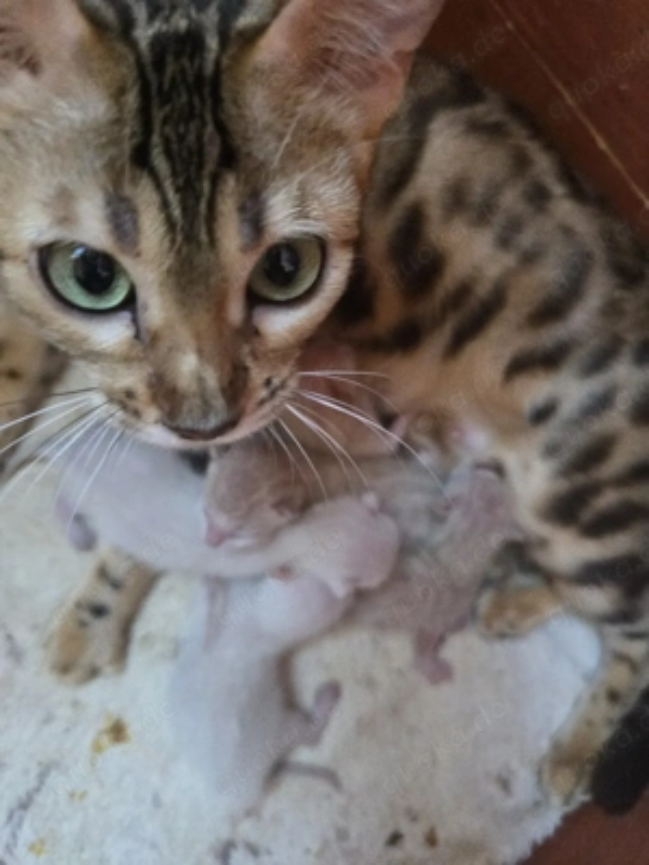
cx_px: 324
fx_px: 575
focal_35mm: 23
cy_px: 432
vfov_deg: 73.9
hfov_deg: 58.9
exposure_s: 1/60.2
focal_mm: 6.3
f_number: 1.7
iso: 1250
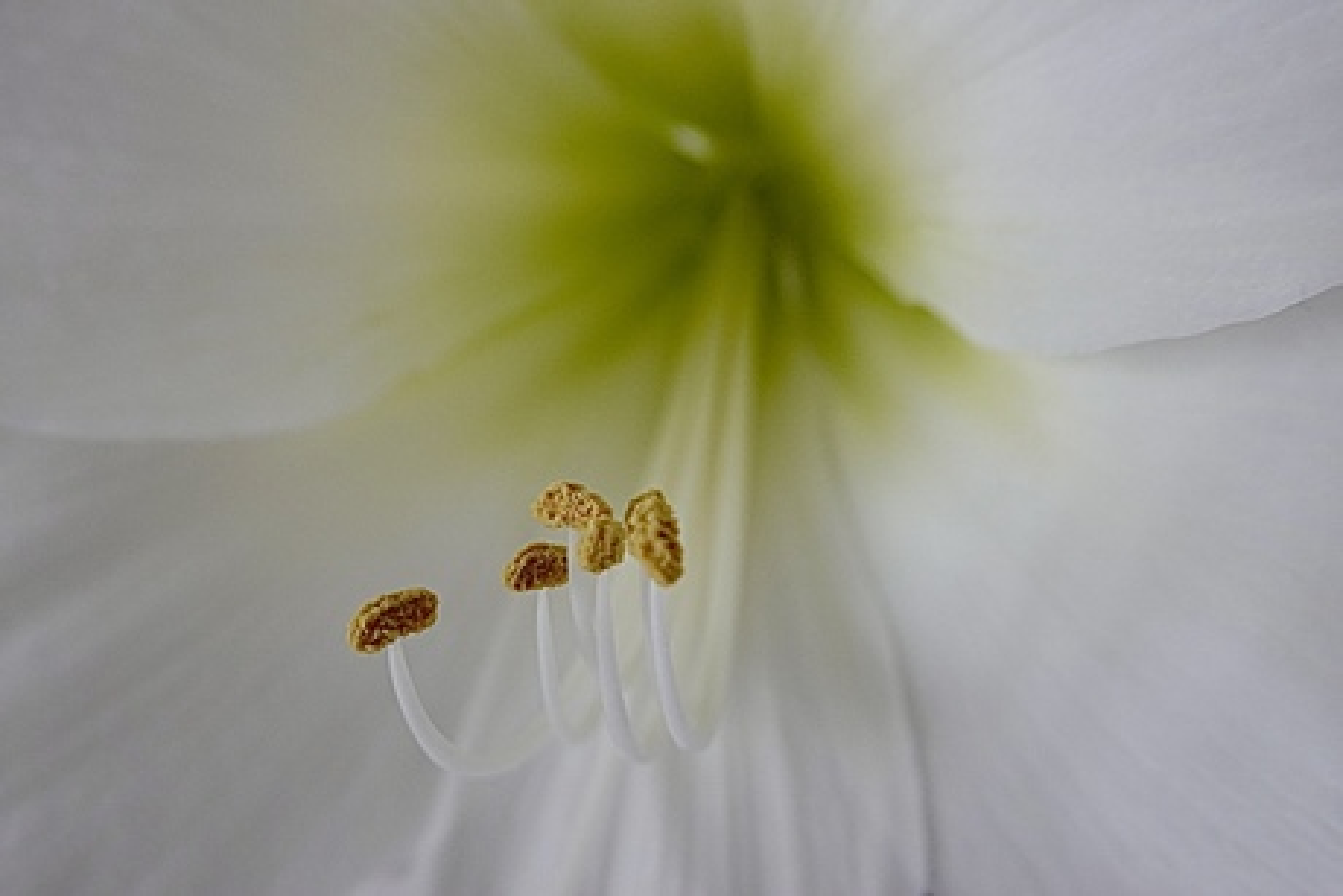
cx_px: 672
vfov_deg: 28.1
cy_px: 448
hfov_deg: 41.1
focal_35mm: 48
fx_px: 1791
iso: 400
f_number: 4
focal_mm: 17.88
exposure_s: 1/50
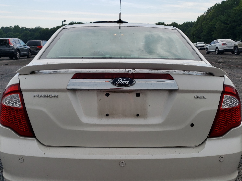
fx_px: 245
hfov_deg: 52.6
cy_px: 115
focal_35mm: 35
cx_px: 123
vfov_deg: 40.4
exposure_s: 1/1111
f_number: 1.5
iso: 50
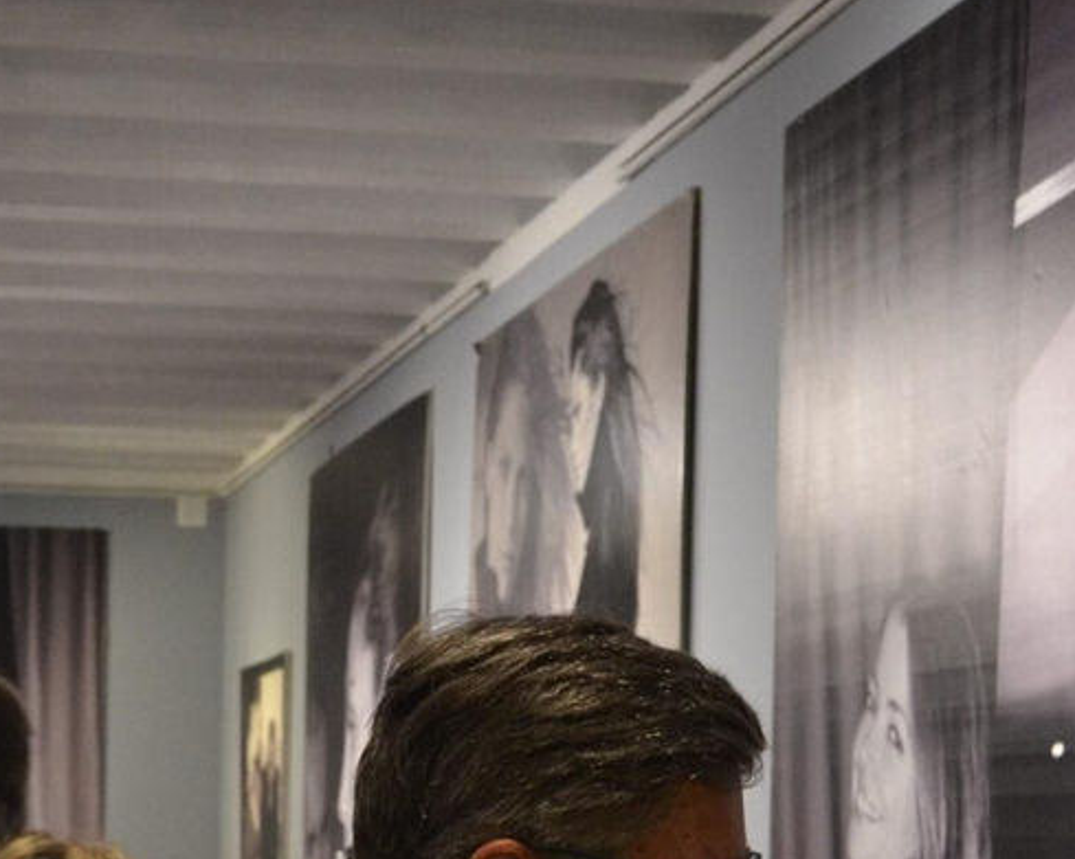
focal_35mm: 83
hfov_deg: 22.2
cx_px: 24
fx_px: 2640
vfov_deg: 17.7
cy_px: 1003
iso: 900
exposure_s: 1/60
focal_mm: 18
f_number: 3.5
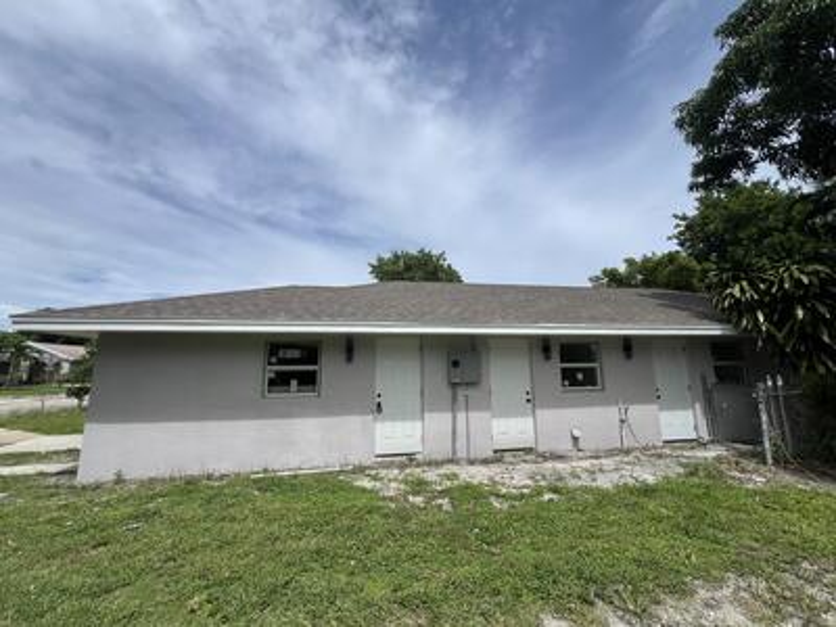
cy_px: 314
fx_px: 314
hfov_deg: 106.2
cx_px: 418
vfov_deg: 89.9
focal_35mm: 13
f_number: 1.8
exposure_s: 1/3311
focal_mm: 1.57
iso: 32
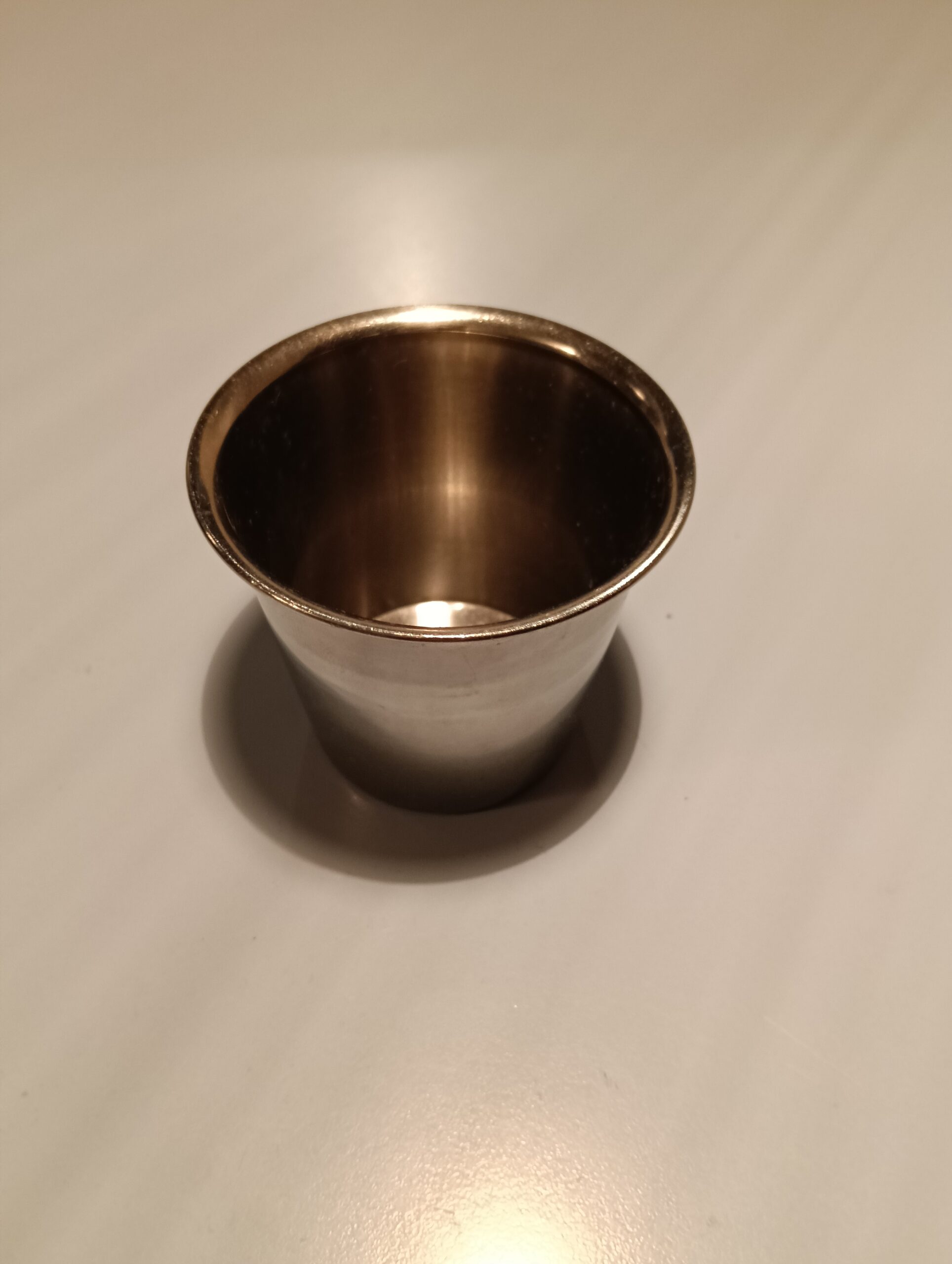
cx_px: 476
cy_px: 632
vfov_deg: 65.2
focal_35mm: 27
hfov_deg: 51.5
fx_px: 987
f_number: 1.8
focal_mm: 3.98
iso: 400
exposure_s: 1/33.3
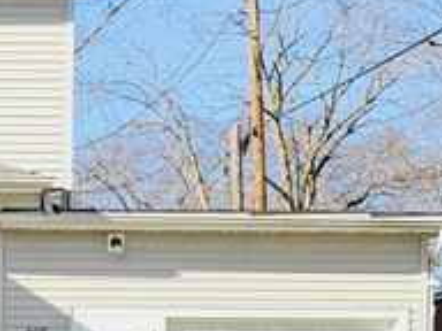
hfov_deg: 15.1
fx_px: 1596
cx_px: -108
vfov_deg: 11.9
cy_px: 146
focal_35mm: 125
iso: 64
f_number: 1.78
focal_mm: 6.76
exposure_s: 1/2273
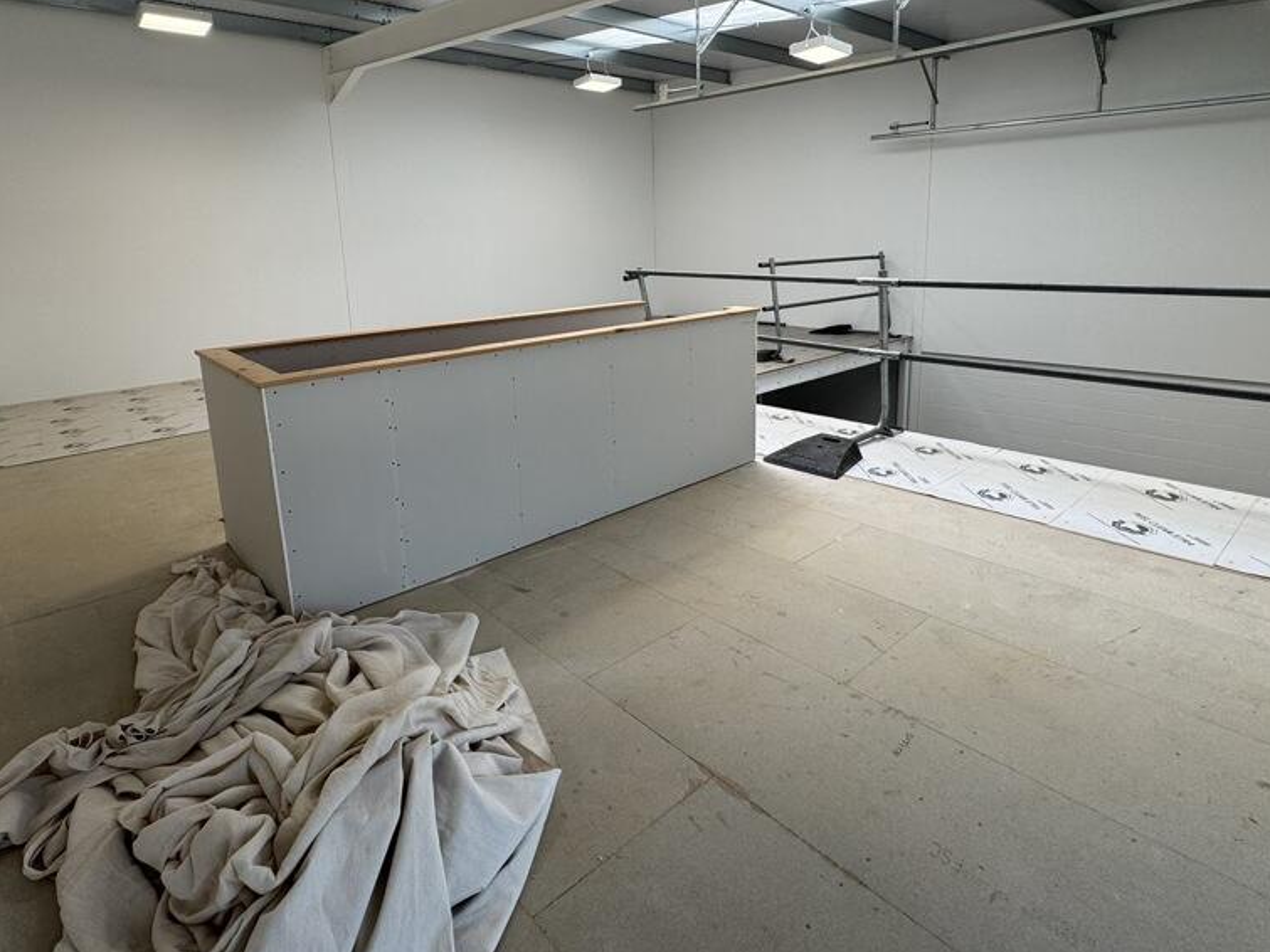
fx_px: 697
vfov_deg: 67.9
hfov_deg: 84.5
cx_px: 589
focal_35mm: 19
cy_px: 375
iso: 40
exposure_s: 1/281
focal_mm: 2.22
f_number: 2.2
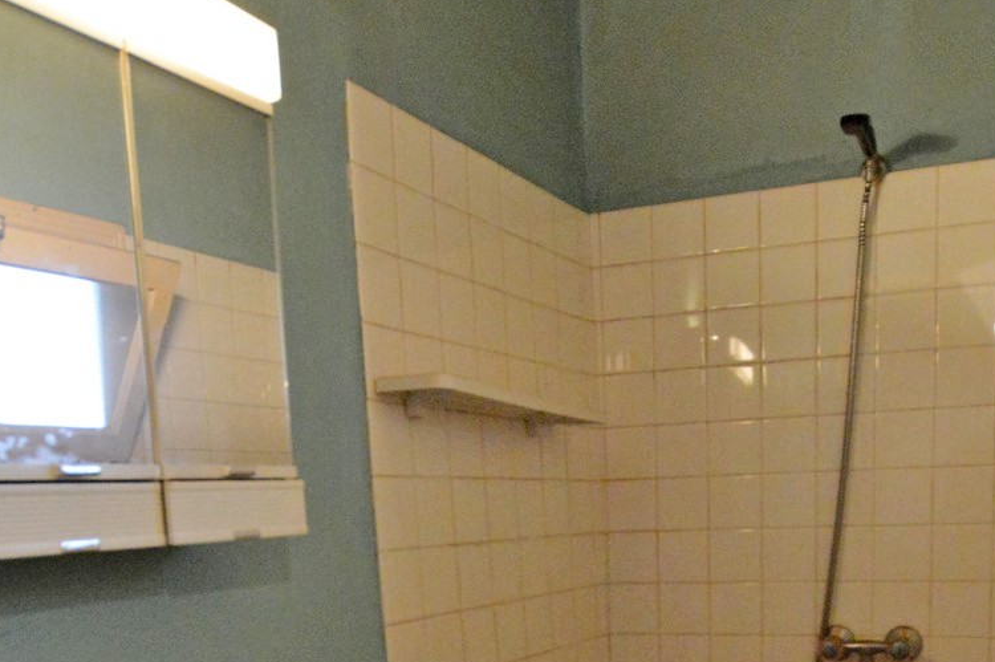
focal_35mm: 36
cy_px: 680
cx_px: 531
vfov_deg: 33.3
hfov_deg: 53.1
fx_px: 994
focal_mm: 10
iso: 3200
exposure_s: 1/50
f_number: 3.5
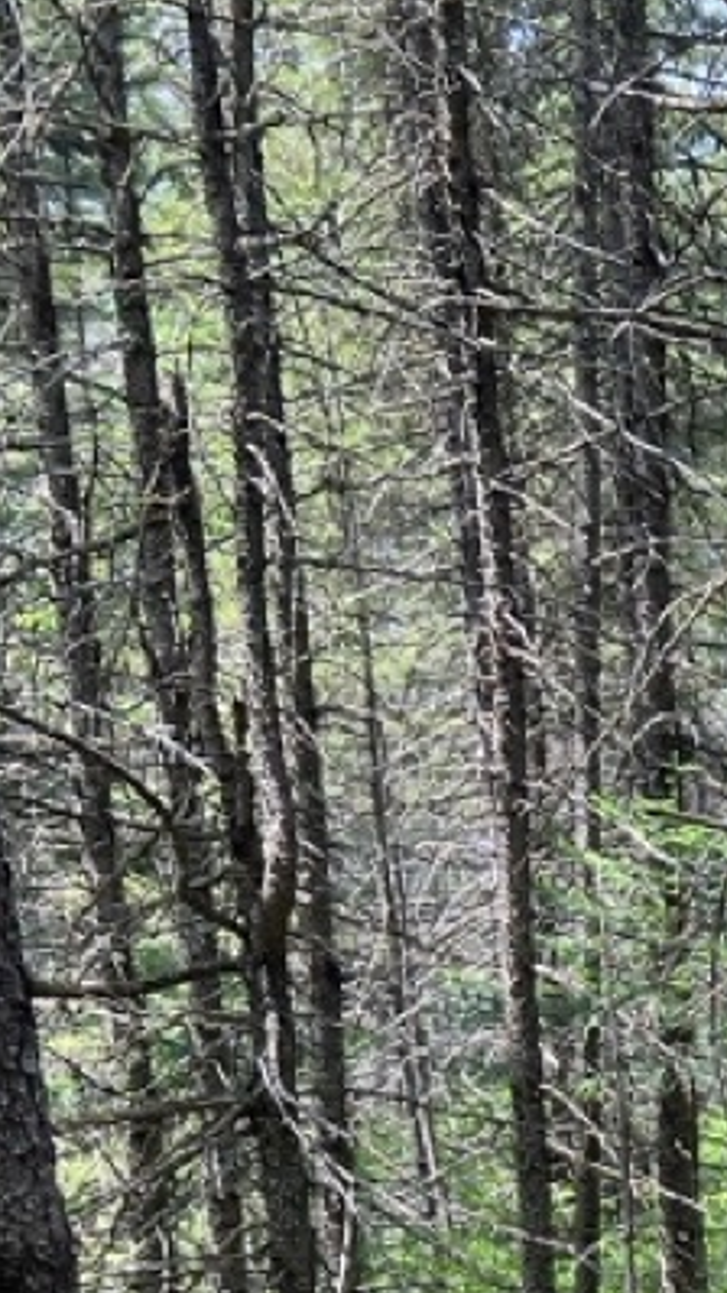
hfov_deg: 12.0
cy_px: 1670
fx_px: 3117
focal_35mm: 91
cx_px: 1396
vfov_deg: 21.3
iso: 50
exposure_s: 1/387
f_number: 1.5
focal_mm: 5.7
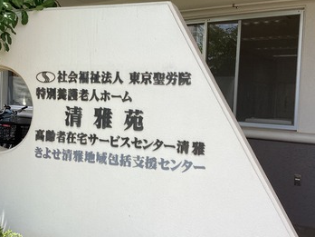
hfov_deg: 45.6
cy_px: 118
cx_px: 133
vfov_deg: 35.1
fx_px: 373
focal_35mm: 41
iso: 25
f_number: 2.4
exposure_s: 1/466
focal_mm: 3.3
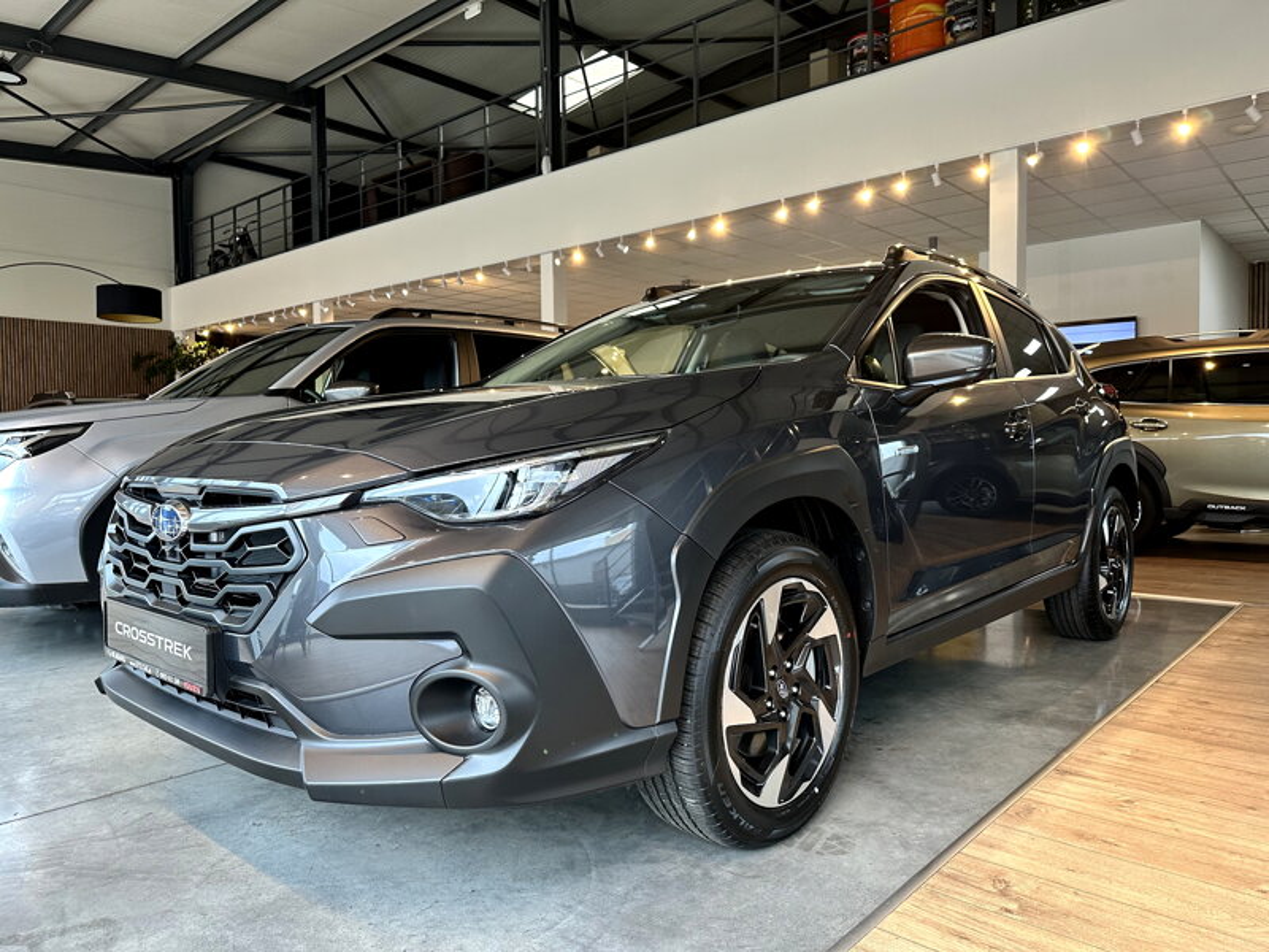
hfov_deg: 71.6
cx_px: 634
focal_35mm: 24
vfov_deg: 56.8
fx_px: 880
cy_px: 476
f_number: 1.78
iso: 160
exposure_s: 1/121
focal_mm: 6.86
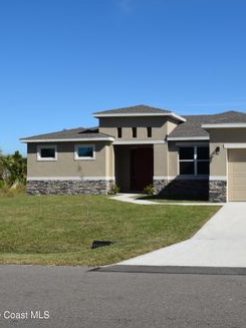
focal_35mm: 51
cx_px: 194
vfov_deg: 37.7
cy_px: 163
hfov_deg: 28.1
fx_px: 481
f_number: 11
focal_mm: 23
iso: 200
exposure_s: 1/500
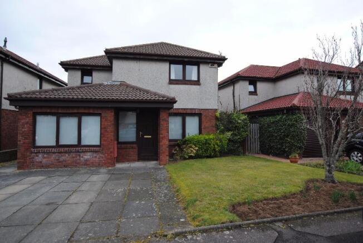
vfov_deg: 59.7
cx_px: 182
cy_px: 122
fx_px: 212
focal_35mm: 21
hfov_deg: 81.1
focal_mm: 14
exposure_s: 1/125
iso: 200
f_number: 5.6
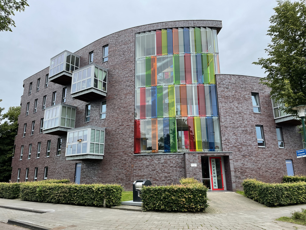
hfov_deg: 67.3
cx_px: 153
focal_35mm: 26
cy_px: 115
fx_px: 230
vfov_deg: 53.1
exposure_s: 1/1575
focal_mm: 4.2
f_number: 1.6
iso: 32
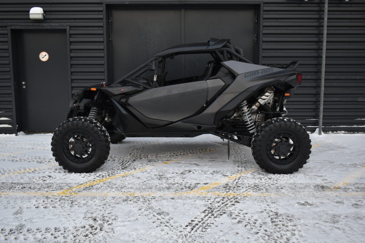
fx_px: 335
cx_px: 182
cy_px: 122
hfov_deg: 57.2
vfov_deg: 40.0
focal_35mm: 33
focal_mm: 22
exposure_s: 1/250
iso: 400
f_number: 4
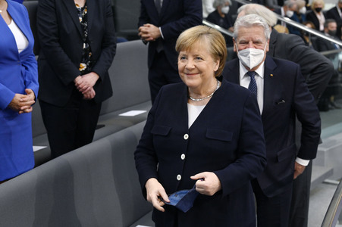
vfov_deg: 19.4
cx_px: 171
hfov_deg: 28.9
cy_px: 114
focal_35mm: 70
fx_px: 664
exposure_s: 1/100
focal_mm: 70
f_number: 5.6
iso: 6400
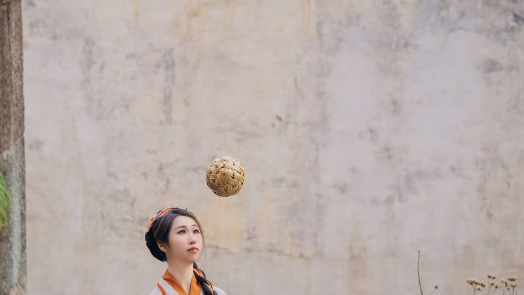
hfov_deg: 16.1
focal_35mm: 133
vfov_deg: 9.1
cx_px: 262
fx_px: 1848
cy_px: 100
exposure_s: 1/250
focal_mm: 84
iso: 160
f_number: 2.8
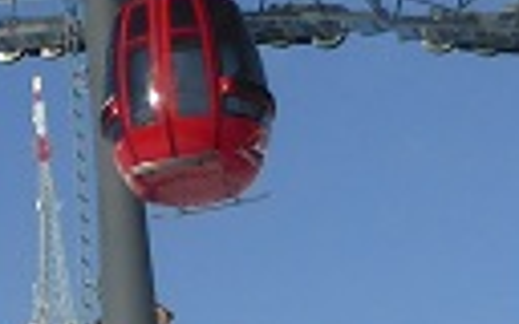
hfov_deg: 9.4
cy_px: 385
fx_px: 3112
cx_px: -146
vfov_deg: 5.9
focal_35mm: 220
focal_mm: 4.4
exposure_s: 1/1300
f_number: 3.3
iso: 100
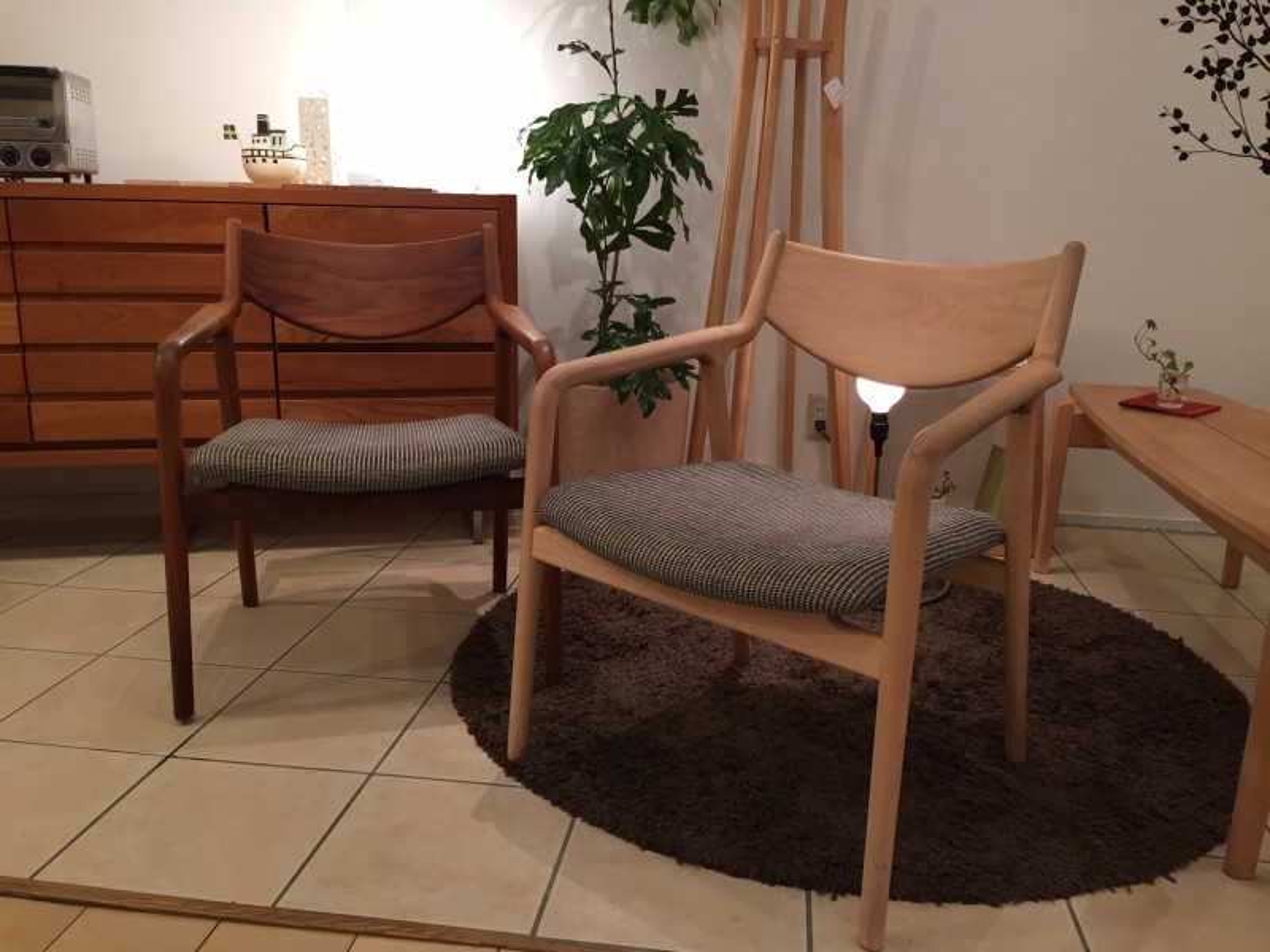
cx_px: 635
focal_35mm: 29
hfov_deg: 61.7
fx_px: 1064
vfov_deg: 48.2
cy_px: 476
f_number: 2.2
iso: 80
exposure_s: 1/33
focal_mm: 4.15
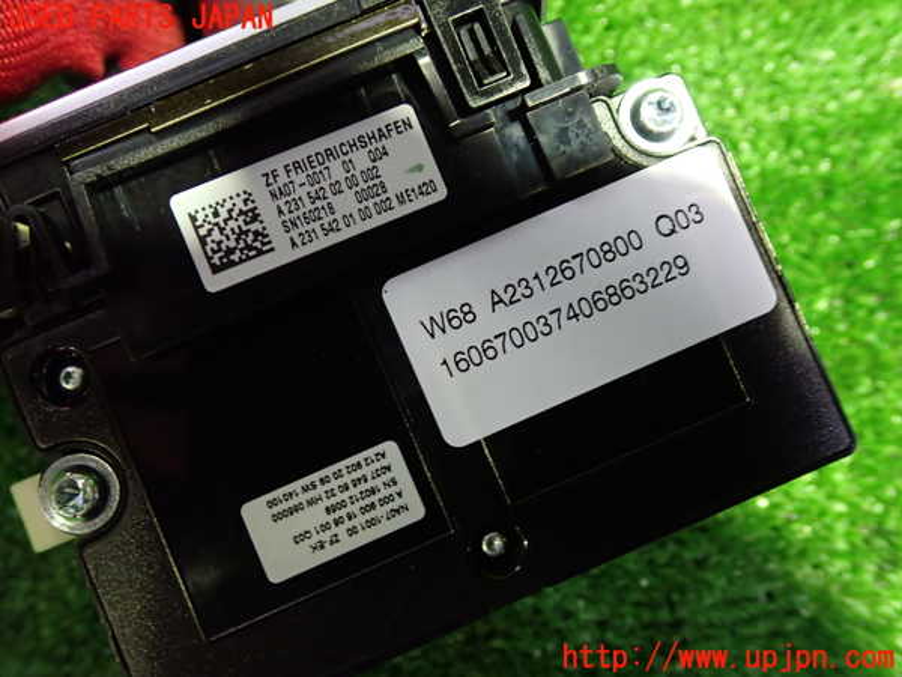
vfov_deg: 46.8
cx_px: 451
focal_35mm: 30
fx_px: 782
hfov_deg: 60.0
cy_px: 338
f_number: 2.3
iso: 500
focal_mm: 5.4
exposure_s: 1/30
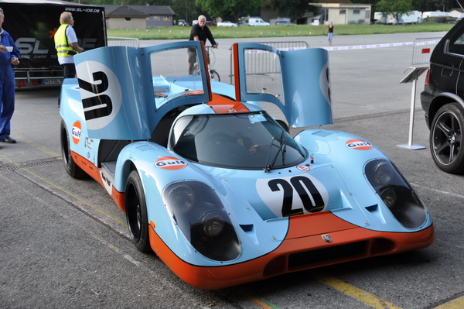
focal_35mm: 44
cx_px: 232
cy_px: 154
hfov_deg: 45.0
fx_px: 560
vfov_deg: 30.8
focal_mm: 29
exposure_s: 1/125
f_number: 5.6
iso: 200
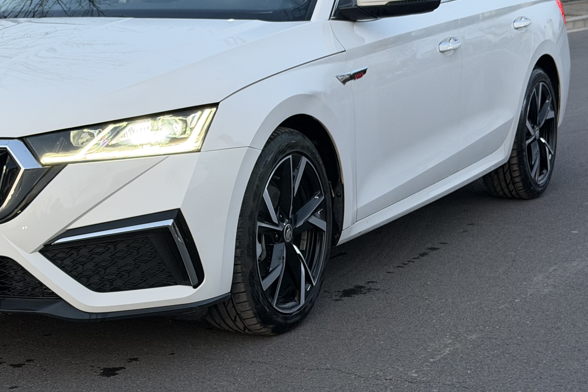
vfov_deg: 17.3
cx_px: 173
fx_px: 1290
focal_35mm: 79
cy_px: 150
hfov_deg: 25.5
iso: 250
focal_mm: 6.76
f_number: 1.78
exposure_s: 1/50
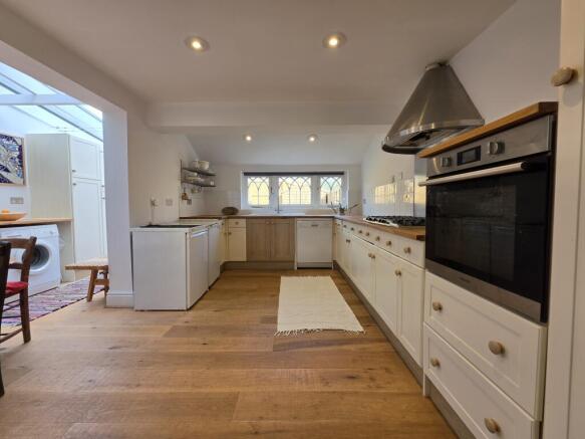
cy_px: 220
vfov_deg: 89.9
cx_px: 292
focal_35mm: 13
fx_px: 220
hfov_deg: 106.2
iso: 32
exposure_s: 1/100
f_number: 1.9
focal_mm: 2.2
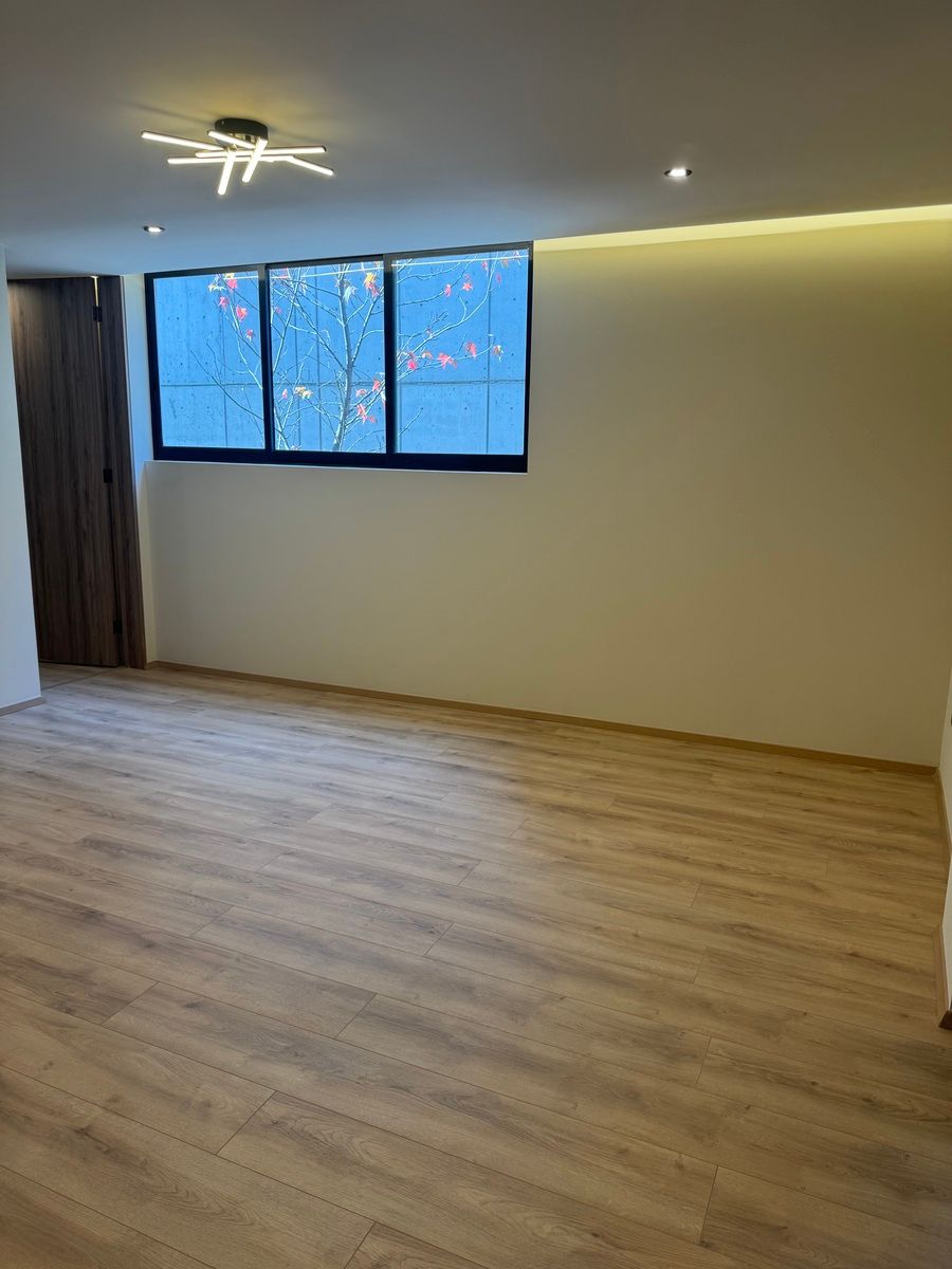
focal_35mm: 24
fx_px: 880
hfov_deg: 56.8
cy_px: 634
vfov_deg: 71.6
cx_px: 476
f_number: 1.78
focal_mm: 6.76
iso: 64
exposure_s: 1/120
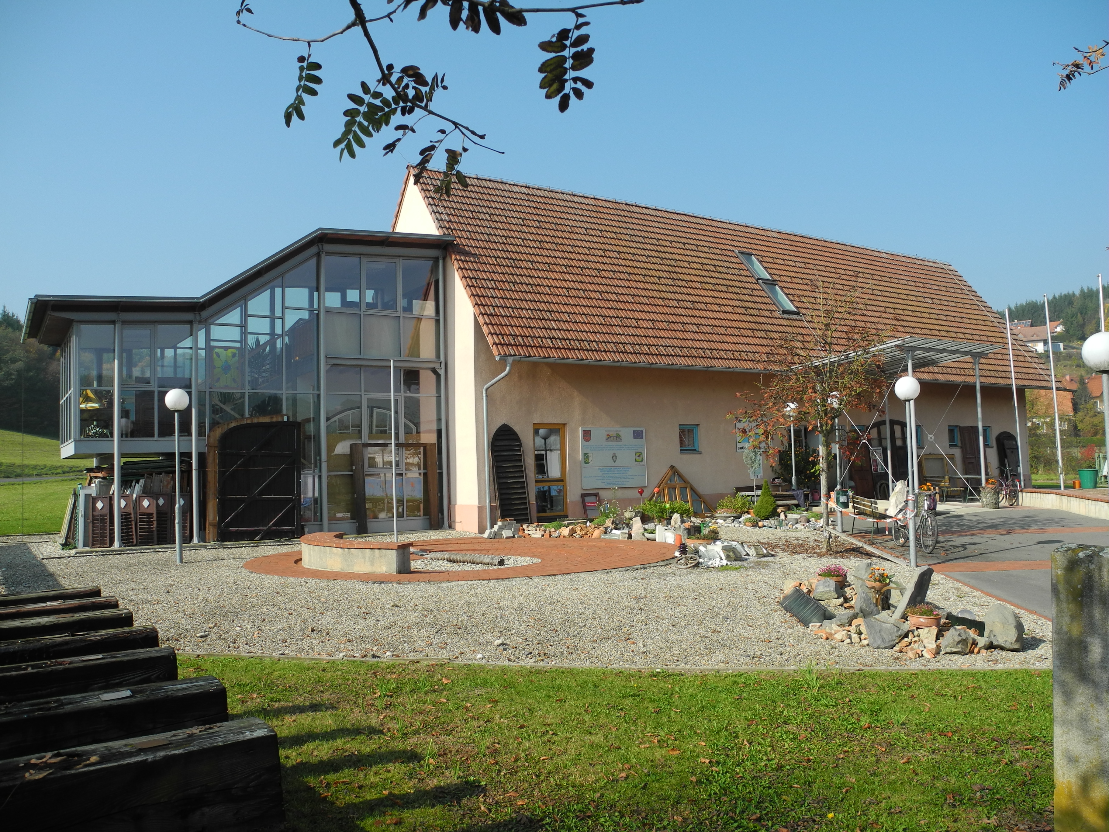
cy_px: 416
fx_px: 897
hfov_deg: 63.4
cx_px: 554
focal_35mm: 28
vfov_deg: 49.7
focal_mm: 6
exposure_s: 1/800
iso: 100
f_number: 3.5
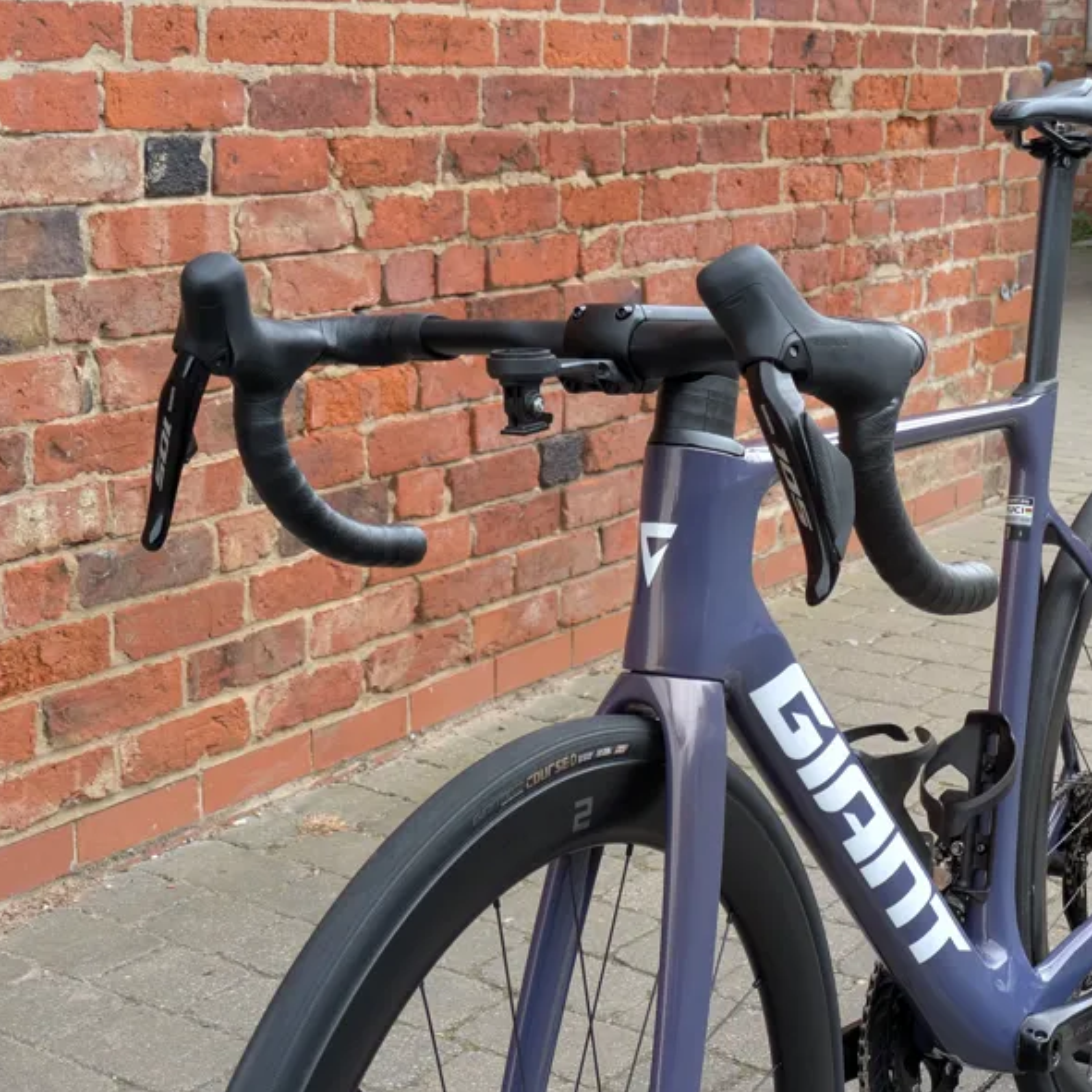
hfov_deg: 28.0
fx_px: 2177
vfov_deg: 28.2
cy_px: 552
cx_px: 702
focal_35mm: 61
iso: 46
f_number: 1.89
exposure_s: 1/261
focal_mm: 5.43
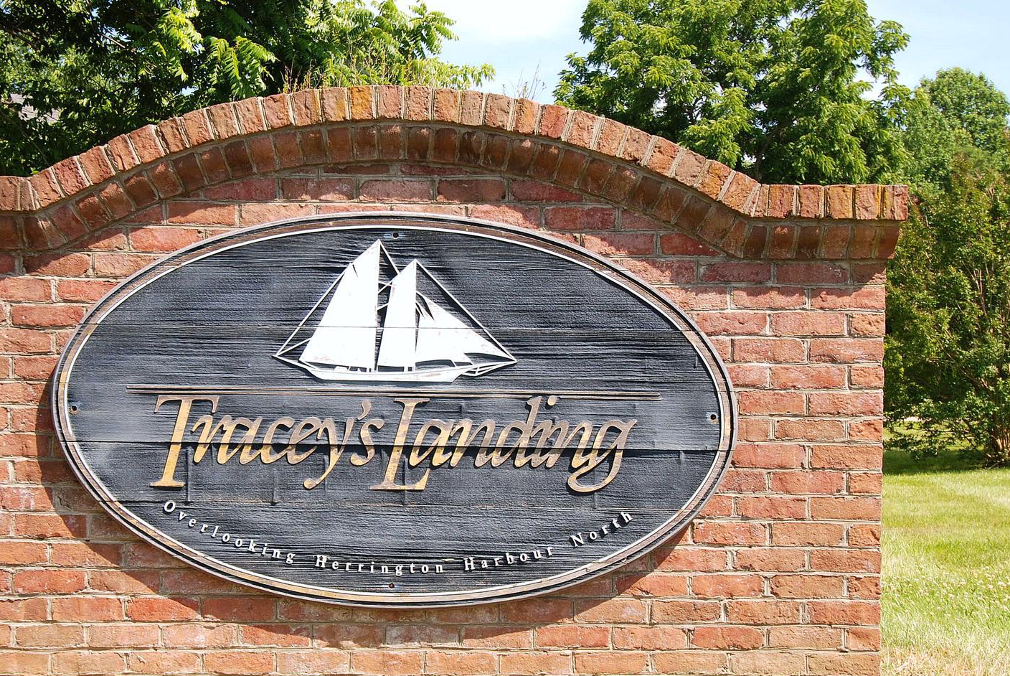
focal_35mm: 48
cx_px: 392
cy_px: 393
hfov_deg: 40.8
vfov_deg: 28.1
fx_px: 1348
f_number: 6.3
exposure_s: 1/160
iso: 100
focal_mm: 22
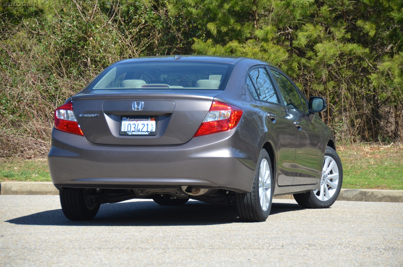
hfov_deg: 13.1
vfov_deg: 8.7
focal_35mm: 158
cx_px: 202
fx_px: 1760
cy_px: 134
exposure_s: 1/1000
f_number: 5.3
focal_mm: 105
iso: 400
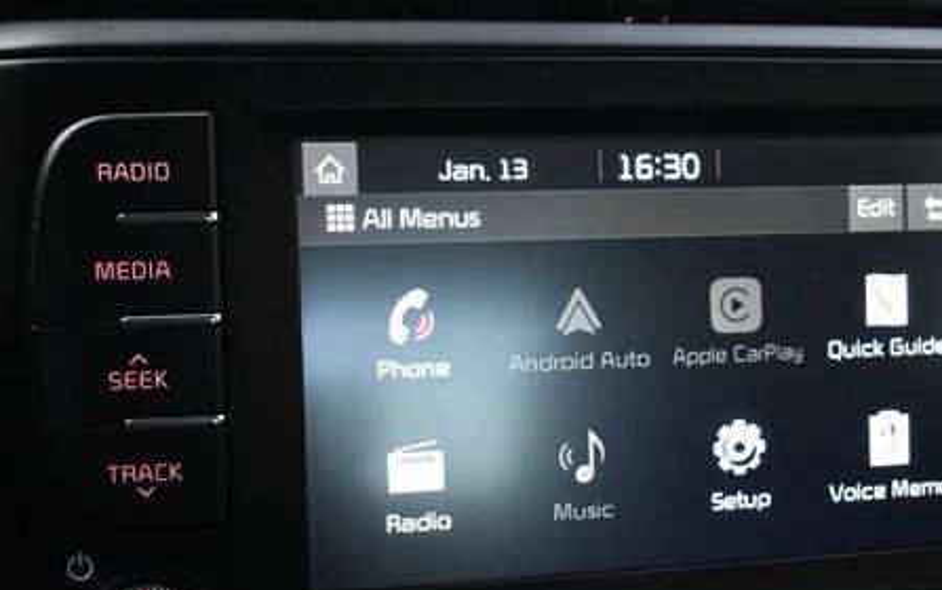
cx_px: 588
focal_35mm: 70
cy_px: 330
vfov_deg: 18.6
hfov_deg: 29.2
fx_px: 1798
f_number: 4.5
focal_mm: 32
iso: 3200
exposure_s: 1/100
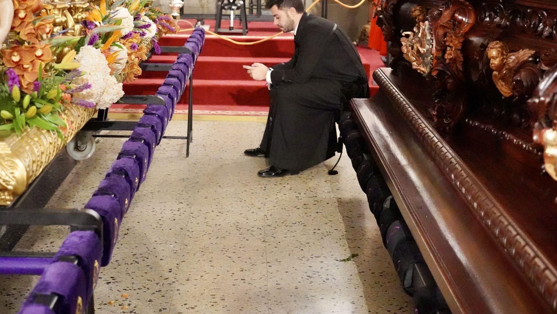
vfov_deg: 17.6
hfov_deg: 31.0
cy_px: 79
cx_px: 253
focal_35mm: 68
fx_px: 1004
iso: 32000
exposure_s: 1/160
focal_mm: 51
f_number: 4.5
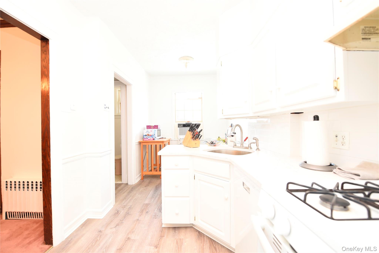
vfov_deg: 77.3
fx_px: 158
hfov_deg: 100.4
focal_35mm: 15
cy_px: 126
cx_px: 190
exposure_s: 1/10
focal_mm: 15
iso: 200
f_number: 3.5
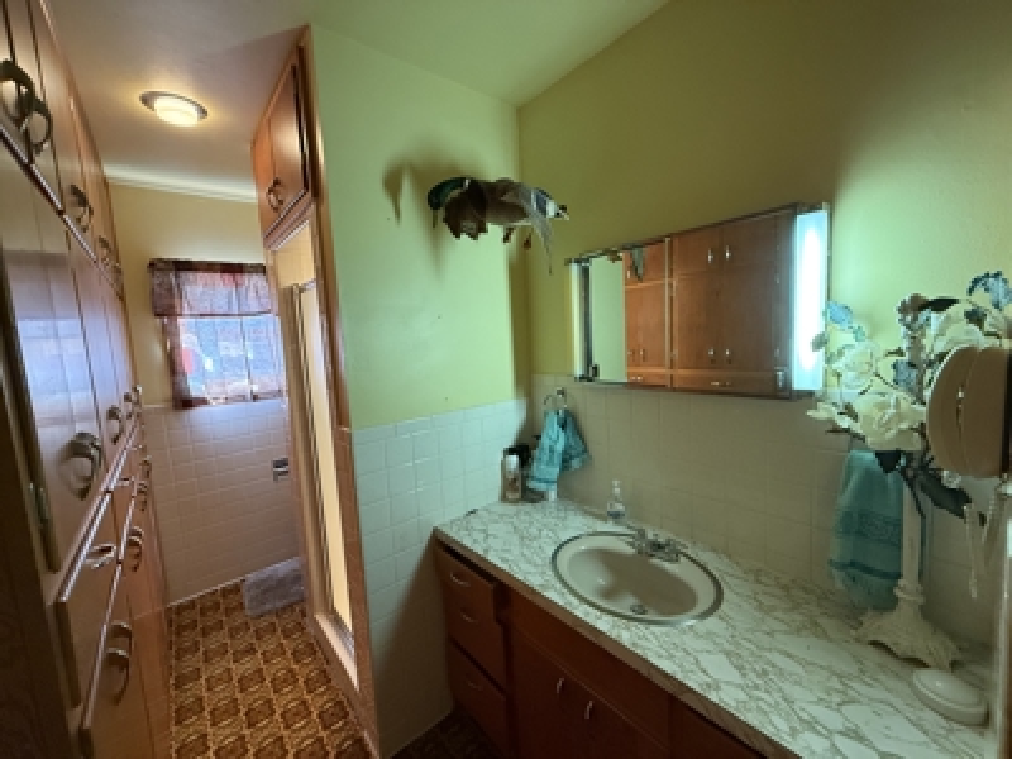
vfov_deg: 85.7
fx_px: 409
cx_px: 506
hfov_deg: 102.1
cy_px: 380
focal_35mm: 14
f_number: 2.2
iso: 500
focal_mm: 2.22
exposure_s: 1/60
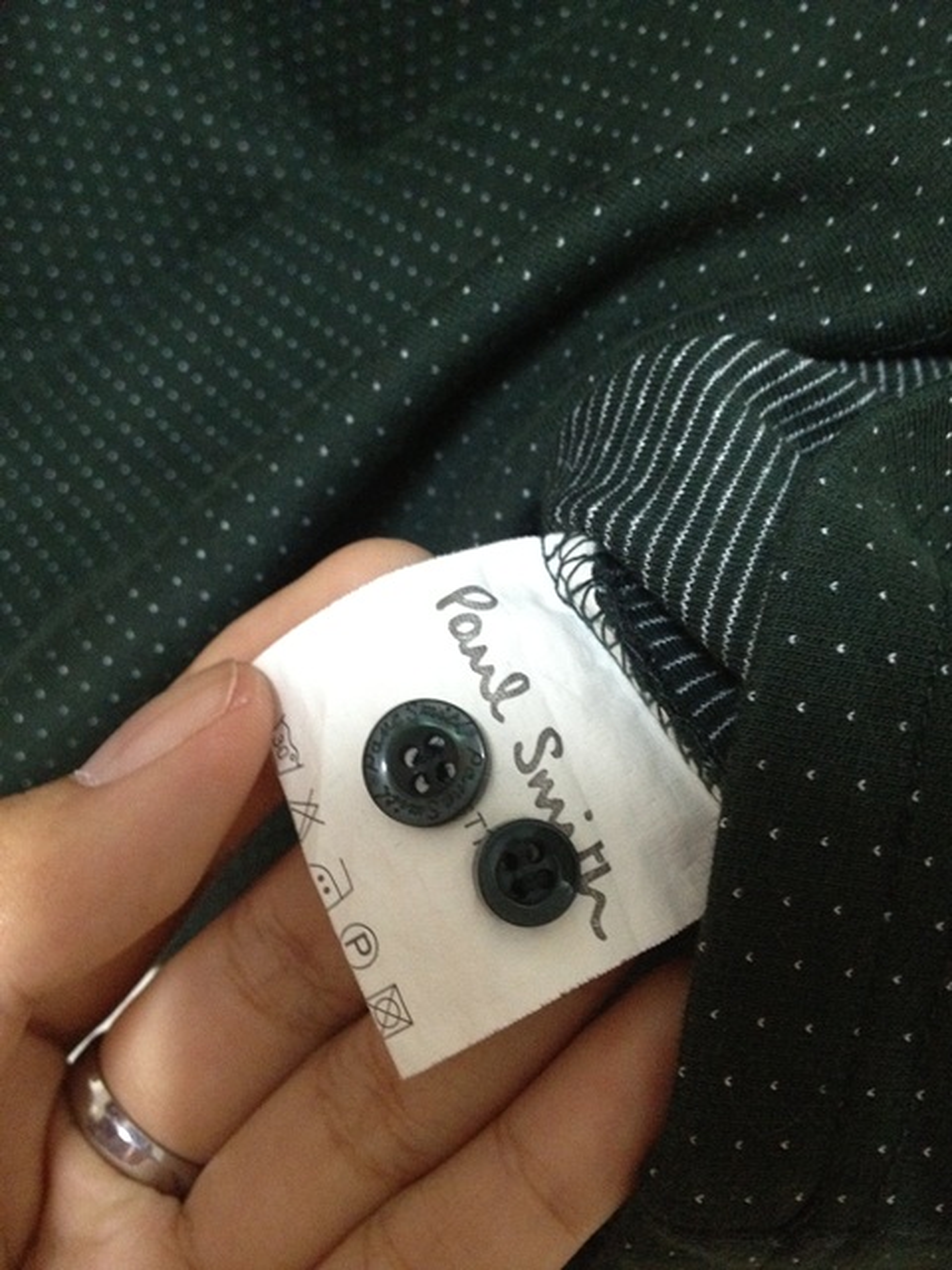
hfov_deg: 40.7
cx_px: 476
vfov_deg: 52.6
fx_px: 1283
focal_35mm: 35
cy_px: 635
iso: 500
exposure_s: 1/17
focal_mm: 4.28
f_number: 2.4
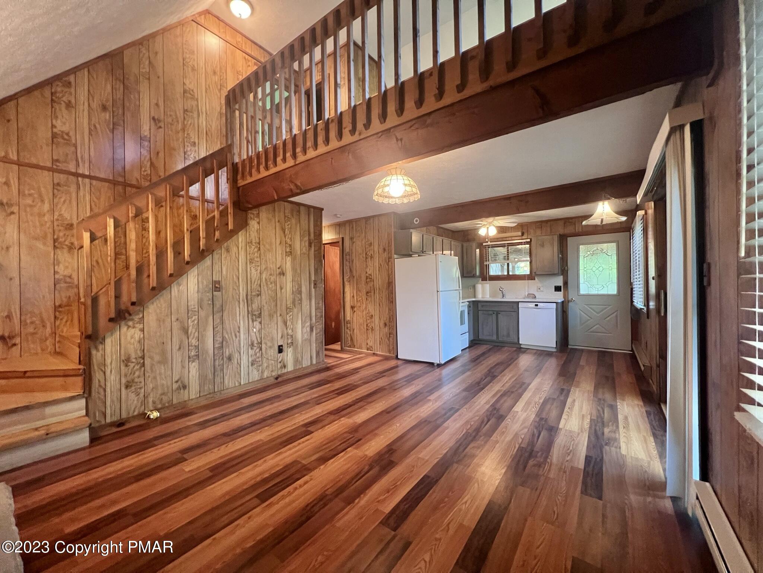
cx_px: 382
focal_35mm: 13
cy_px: 286
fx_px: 287
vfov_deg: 89.9
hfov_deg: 106.2
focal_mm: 1.57
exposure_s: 1/60
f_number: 1.8
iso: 800
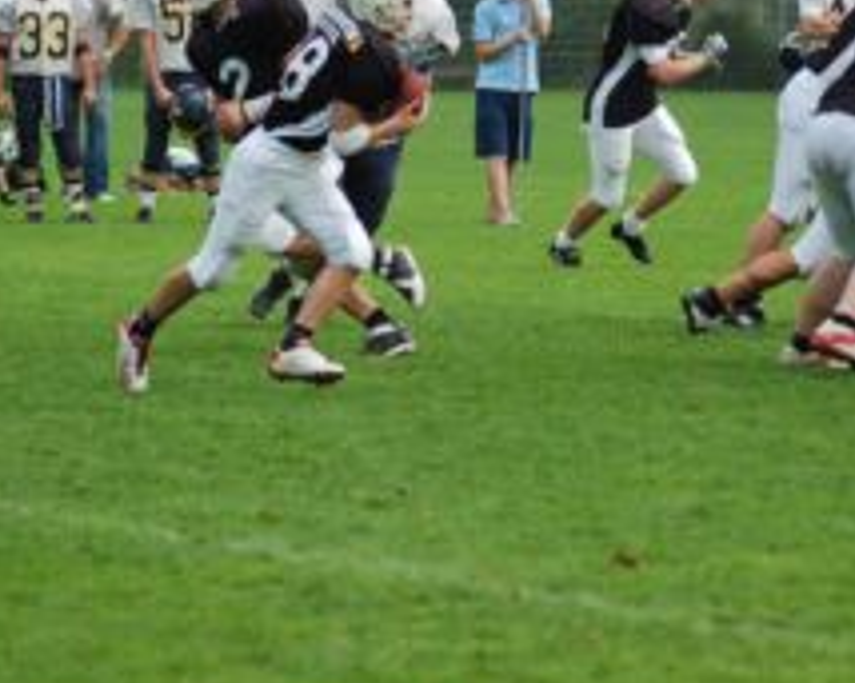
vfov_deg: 4.3
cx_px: 422
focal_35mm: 357
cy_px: 184
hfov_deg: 5.4
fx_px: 9030
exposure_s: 1/1000
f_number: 4.2
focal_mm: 120
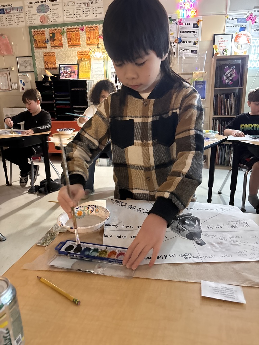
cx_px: 130
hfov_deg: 53.1
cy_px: 172
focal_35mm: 26
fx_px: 259
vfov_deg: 67.3
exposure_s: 1/40
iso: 500
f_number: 1.6
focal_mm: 5.96
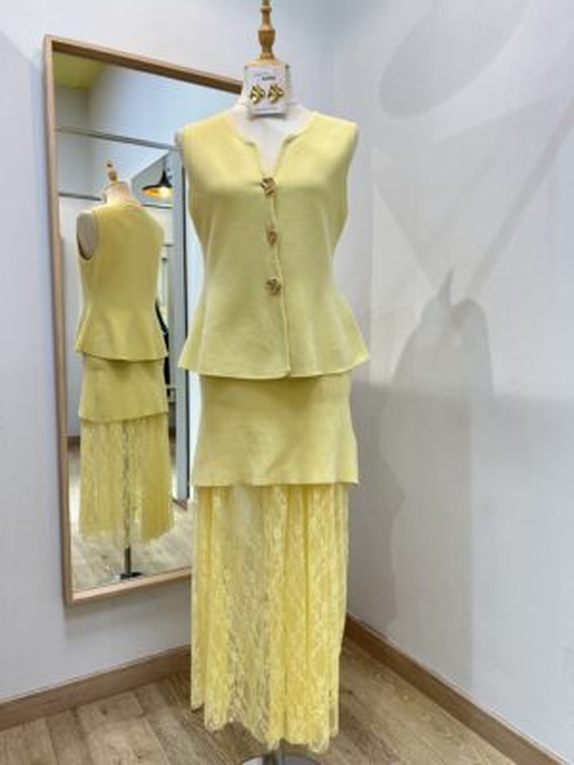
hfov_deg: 53.1
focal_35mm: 26
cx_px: 287
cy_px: 382
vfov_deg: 67.3
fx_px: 575
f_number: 1.5
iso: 80
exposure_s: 1/100
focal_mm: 5.7
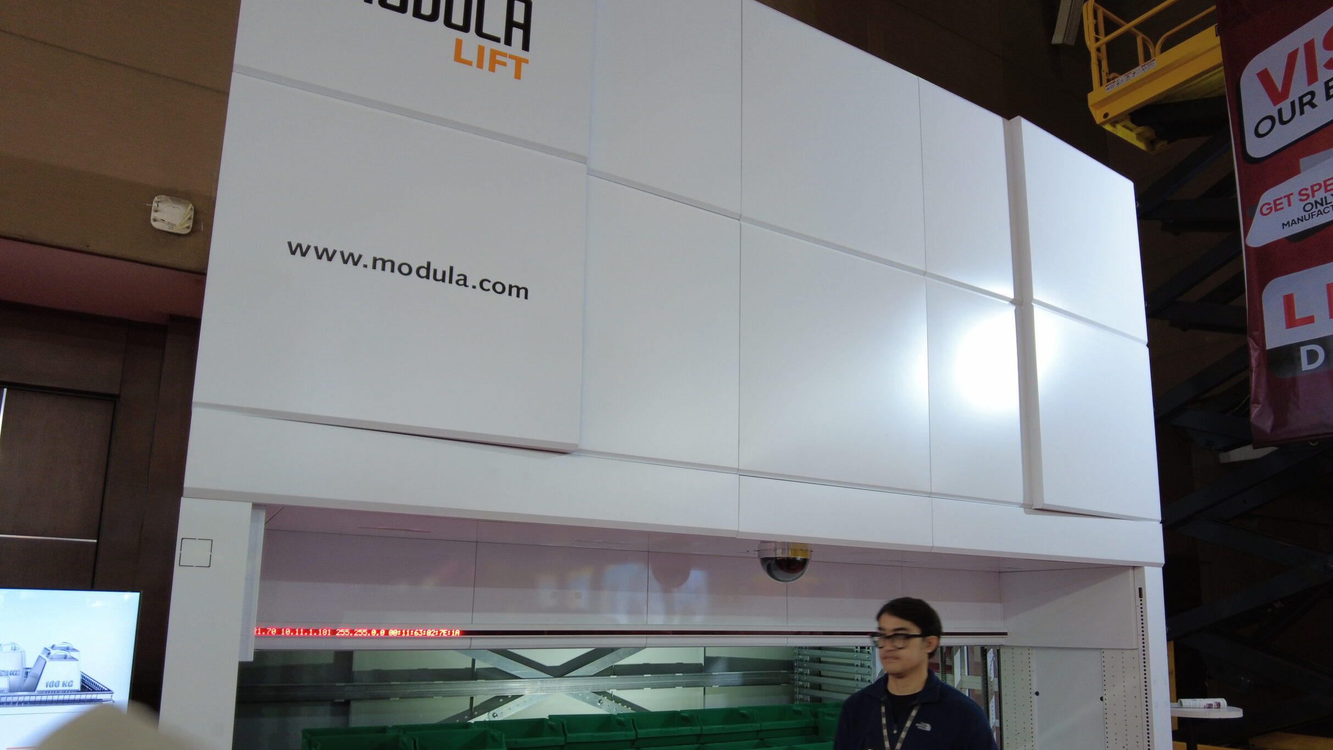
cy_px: 464
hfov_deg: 78.7
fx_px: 813
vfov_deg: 49.1
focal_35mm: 23
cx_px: 695
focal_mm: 4.4
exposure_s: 1/20
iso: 100
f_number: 1.8
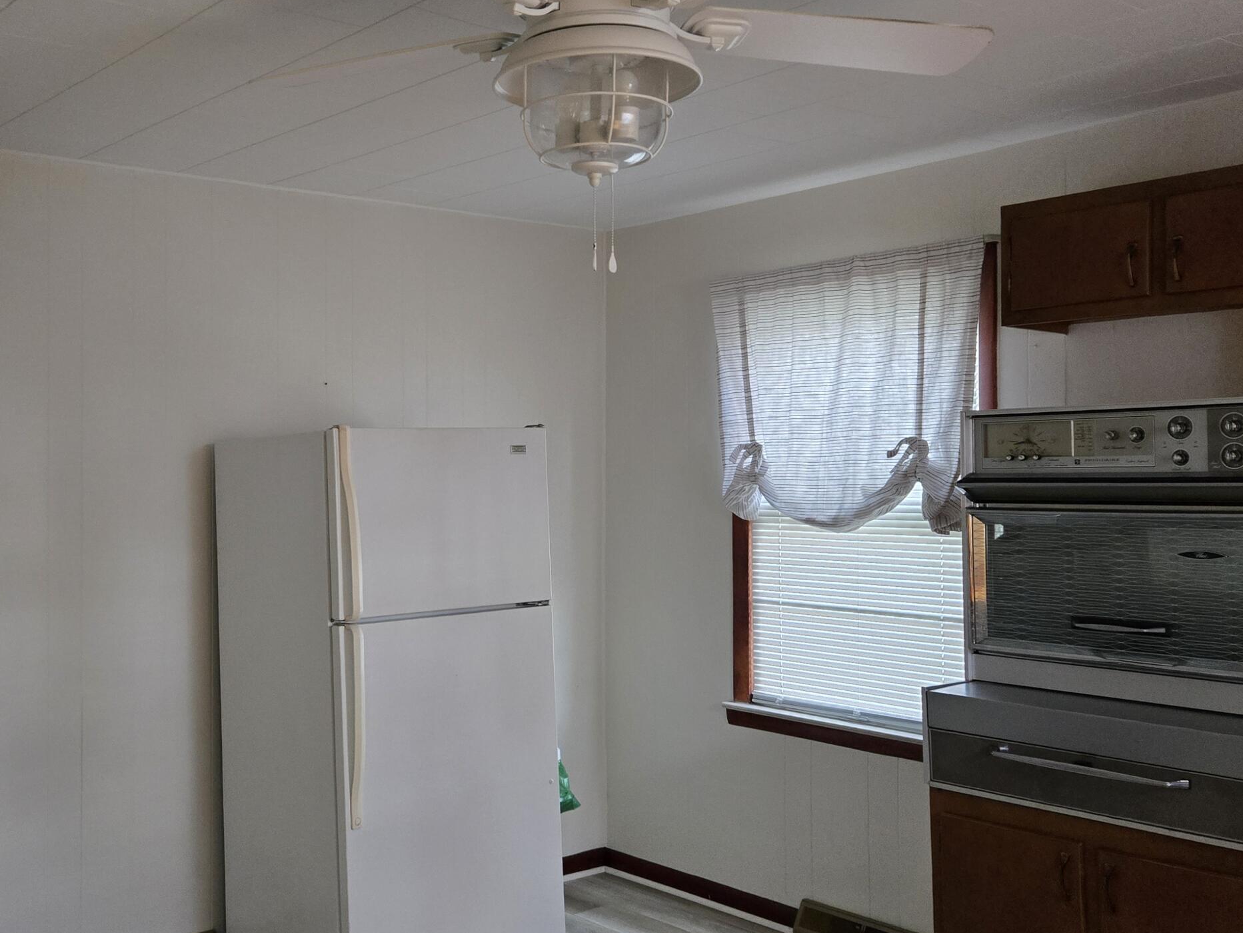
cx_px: 392
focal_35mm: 37
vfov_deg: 38.7
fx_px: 1329
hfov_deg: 49.1
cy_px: 488
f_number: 1.8
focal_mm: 5.4
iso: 500
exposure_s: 1/120
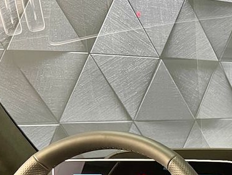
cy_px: 262
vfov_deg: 16.1
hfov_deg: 20.0
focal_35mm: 84
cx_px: 350
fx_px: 564
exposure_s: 1/54
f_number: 1.5
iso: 400
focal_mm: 5.7
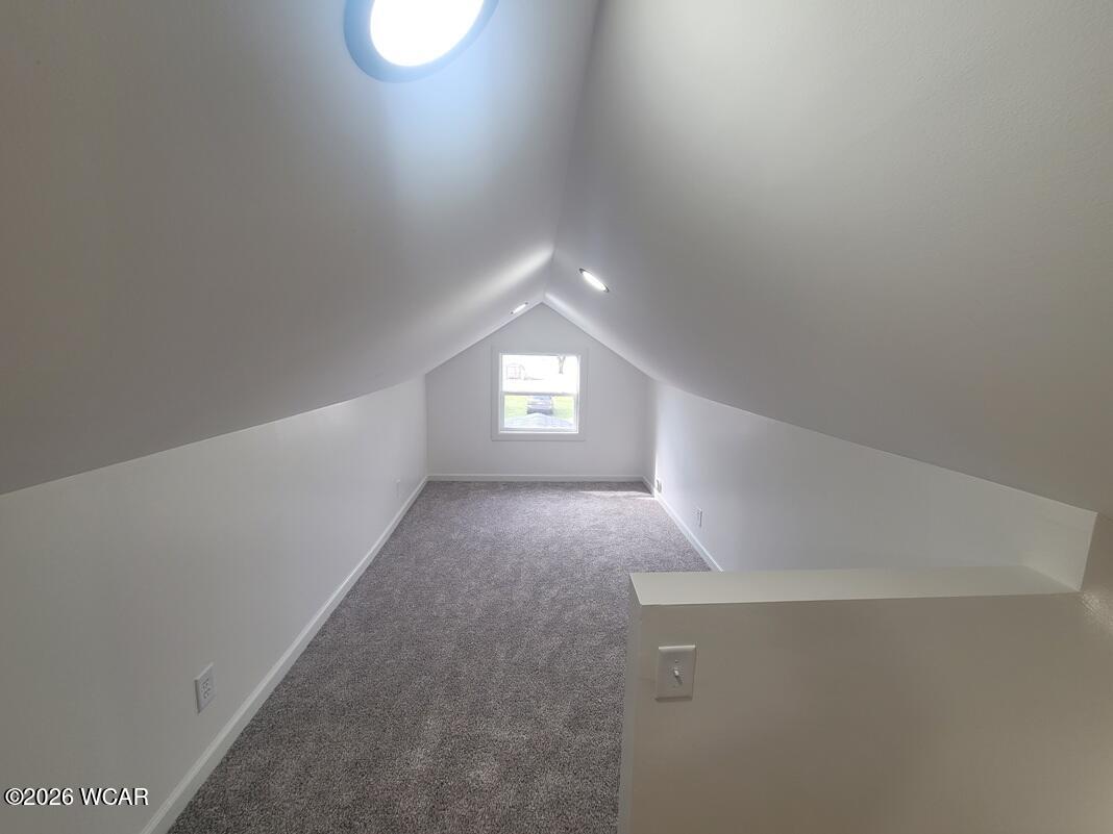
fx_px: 418
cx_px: 556
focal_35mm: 13
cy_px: 417
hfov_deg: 106.2
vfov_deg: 89.9
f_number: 2.2
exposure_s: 1/60
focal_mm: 2.2
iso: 64
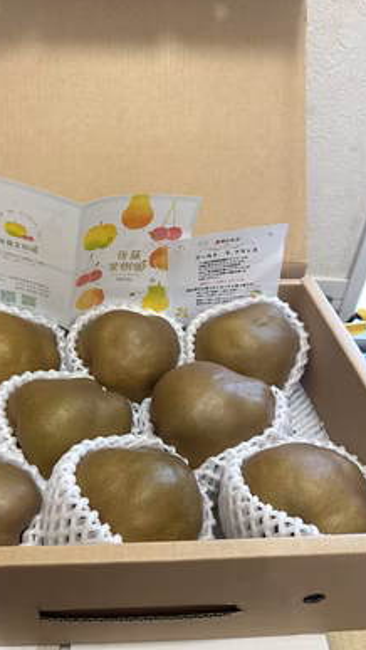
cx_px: 126
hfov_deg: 42.4
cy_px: 331
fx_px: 465
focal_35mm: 27
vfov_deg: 69.8
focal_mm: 6.86
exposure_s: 1/60
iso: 250
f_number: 1.78
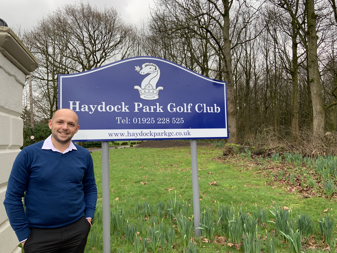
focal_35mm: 26
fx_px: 253
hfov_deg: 67.3
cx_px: 168
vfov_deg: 53.1
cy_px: 126
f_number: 1.8
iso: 25
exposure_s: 1/121
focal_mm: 4.25
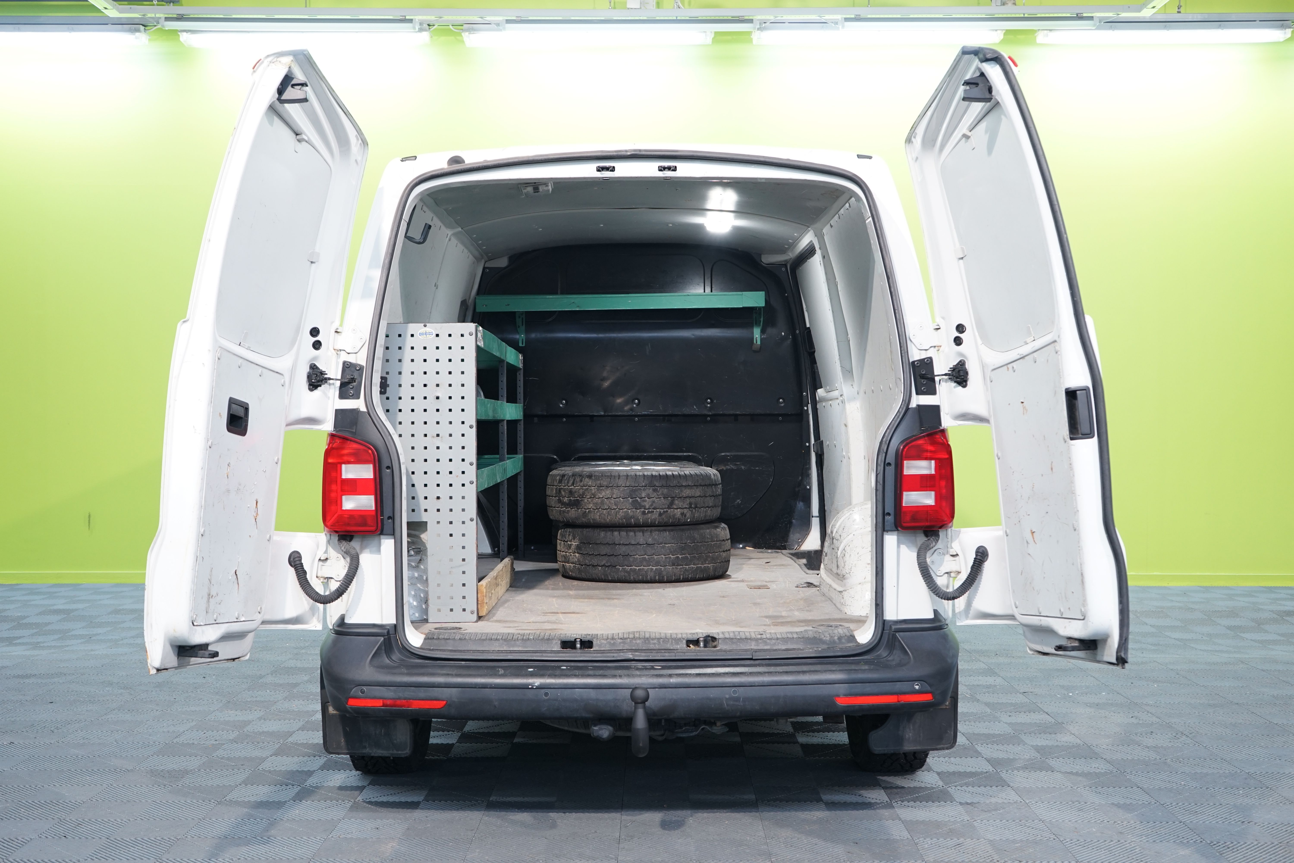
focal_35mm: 42
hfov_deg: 46.4
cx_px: 647
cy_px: 432
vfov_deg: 31.9
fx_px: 1510
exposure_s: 1/6
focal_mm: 42
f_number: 6.3
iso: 640
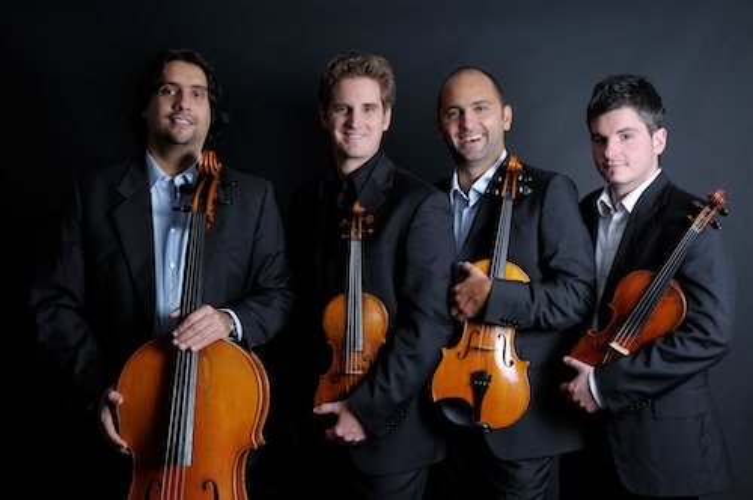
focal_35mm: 46
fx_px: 971
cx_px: 376
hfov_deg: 42.4
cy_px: 250
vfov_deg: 28.9
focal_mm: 31
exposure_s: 1/125
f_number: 10
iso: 200
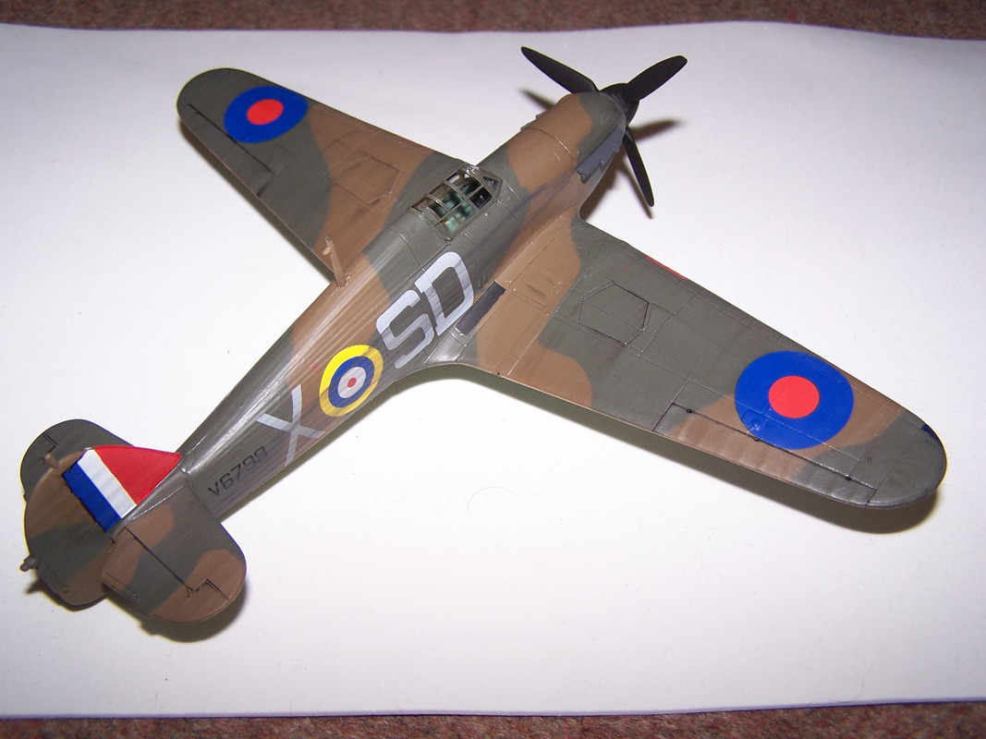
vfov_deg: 37.7
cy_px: 370
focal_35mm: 38
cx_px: 493
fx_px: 1082
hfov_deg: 49.0
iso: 80
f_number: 2.8
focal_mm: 6.3
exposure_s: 1/60
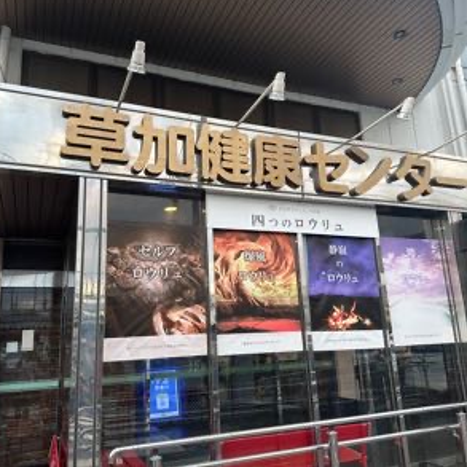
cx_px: 226
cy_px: 230
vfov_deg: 55.6
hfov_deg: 55.6
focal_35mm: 29
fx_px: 443
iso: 64
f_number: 1.78
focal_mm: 6.86
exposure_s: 1/158
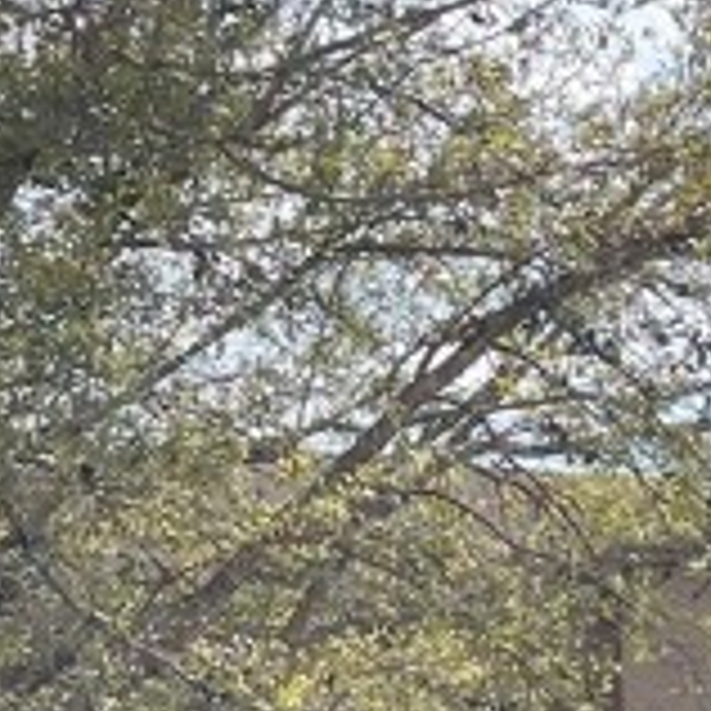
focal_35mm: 149
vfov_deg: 11.4
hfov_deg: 11.5
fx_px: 3462
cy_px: 981
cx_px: -108
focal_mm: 5.1
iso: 32
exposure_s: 1/2857
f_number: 1.6
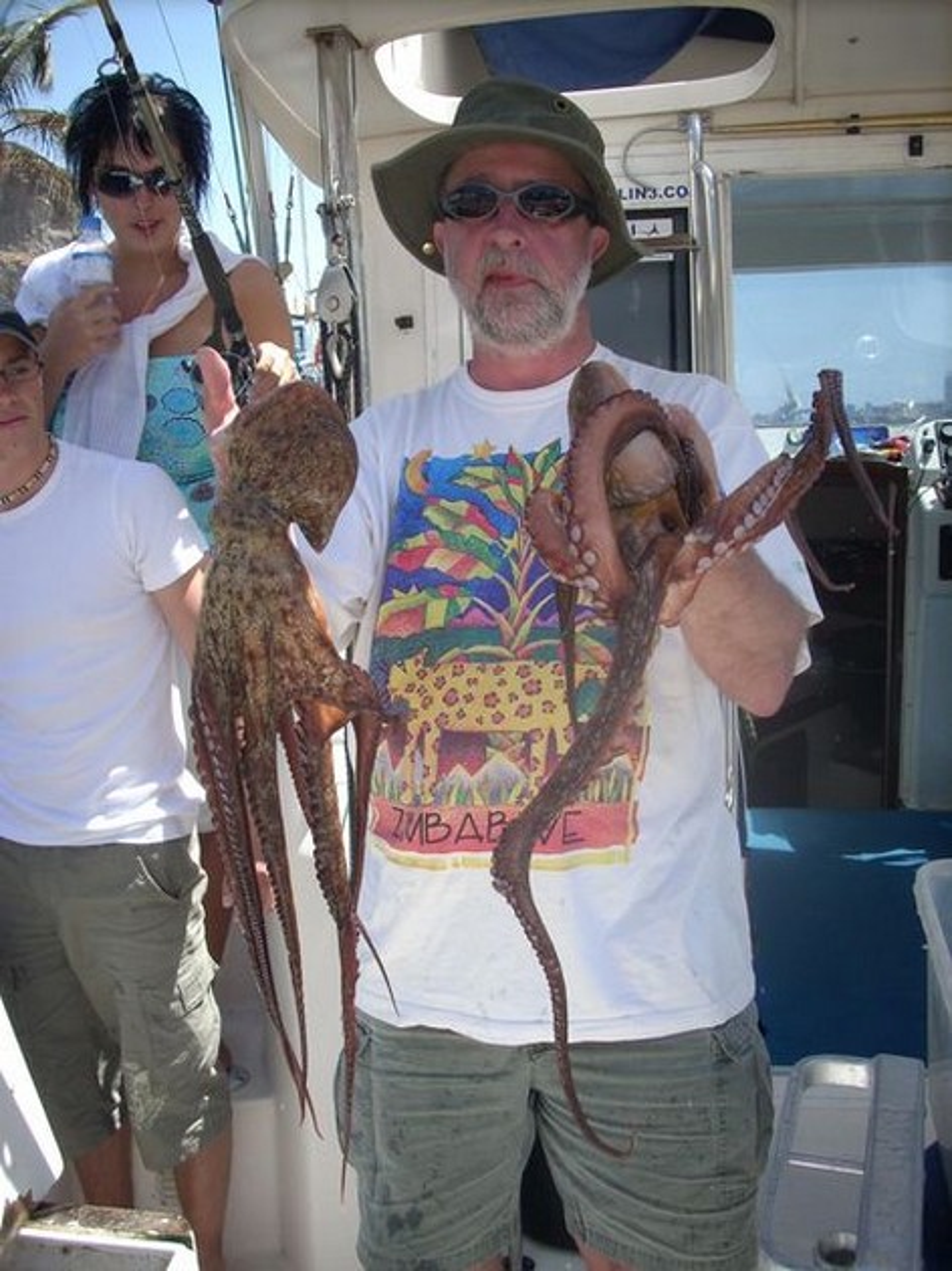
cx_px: 476
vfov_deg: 50.2
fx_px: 1358
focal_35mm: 37
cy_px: 636
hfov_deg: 38.6
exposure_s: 1/420
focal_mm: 6.2
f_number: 2.8
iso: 64
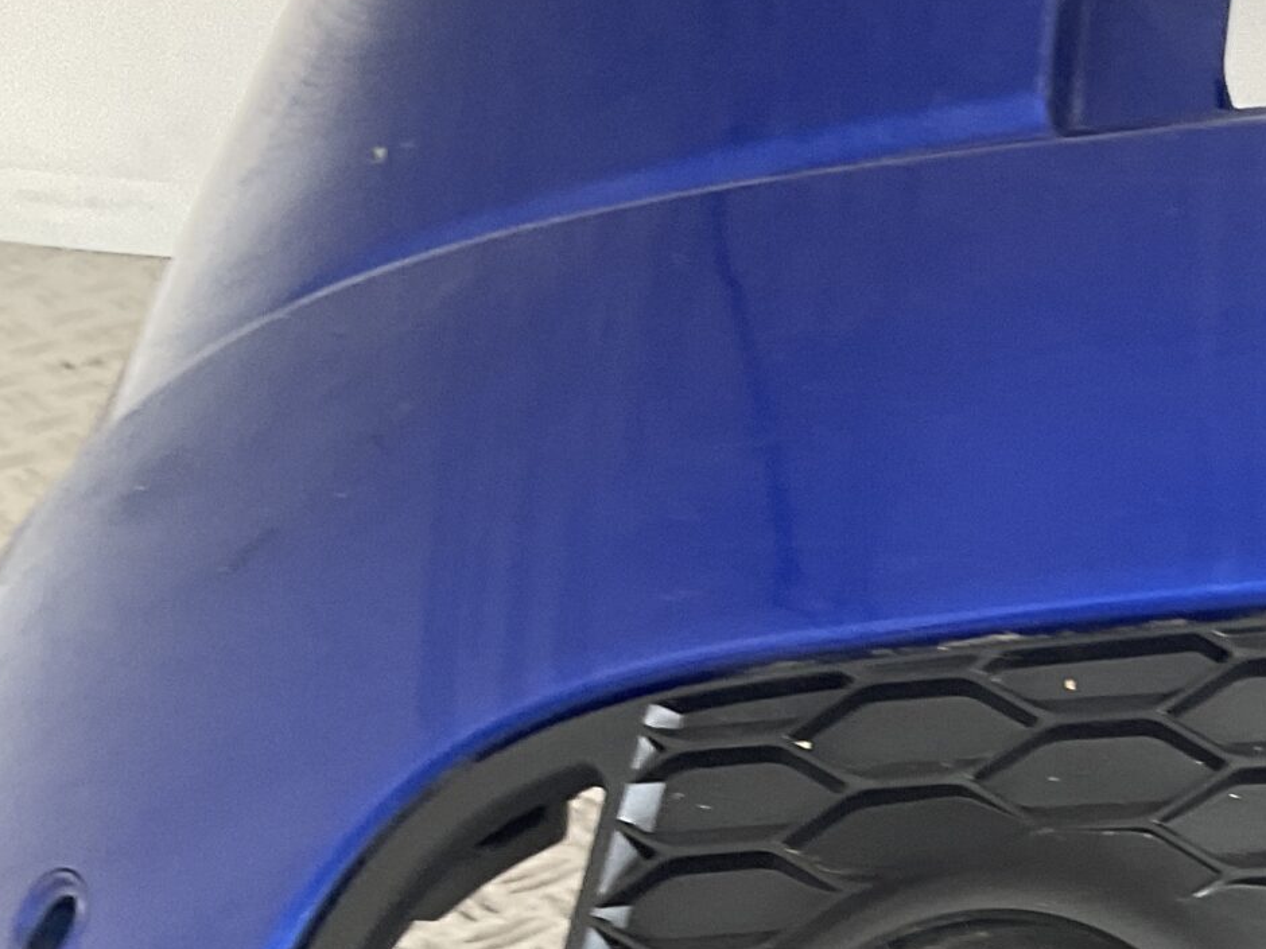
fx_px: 2889
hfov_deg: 22.4
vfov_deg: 18.1
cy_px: 976
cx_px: 1595
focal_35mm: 79
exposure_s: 1/60
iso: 64
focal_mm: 3
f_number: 1.8
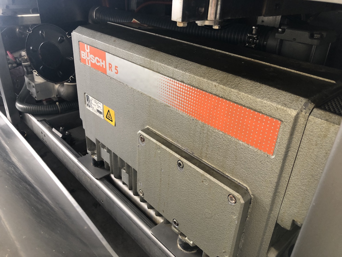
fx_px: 277
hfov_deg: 63.4
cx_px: 171
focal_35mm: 28
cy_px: 128
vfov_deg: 49.7
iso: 40
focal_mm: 3.99
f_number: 1.8
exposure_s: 1/17
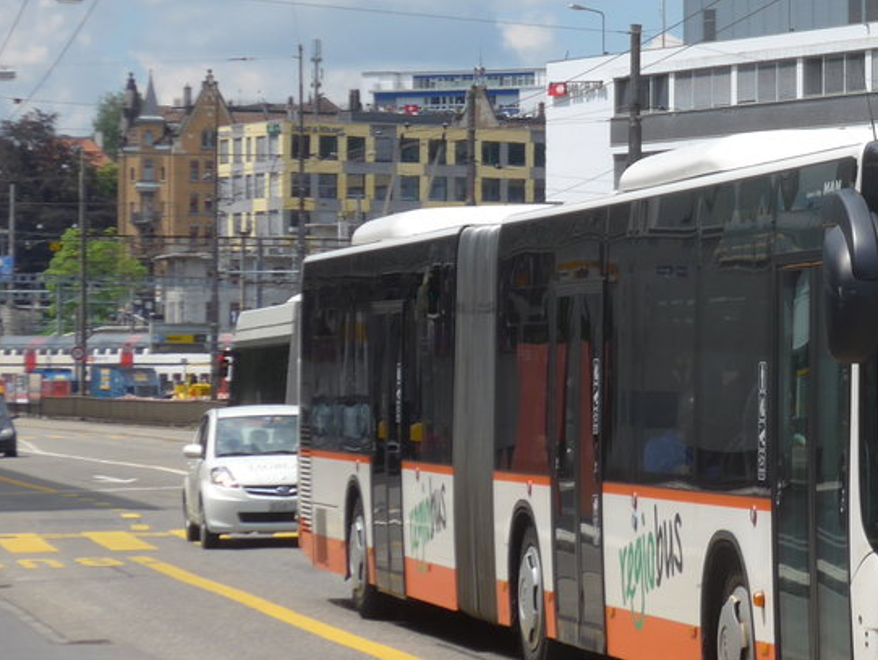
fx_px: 4491
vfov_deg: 8.4
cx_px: 953
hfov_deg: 11.0
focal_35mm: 177
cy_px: 248
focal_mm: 16
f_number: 4.4
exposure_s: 1/640
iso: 80
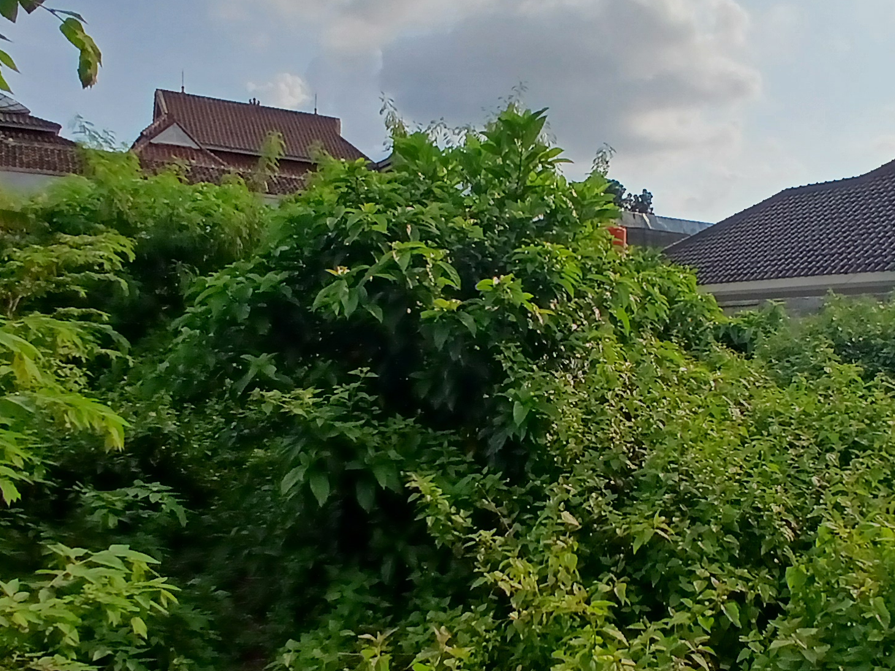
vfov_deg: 46.6
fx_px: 776
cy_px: 390
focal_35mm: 30
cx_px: 550
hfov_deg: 59.3
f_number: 2.2
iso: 50
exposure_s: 1/2717
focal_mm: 1.4
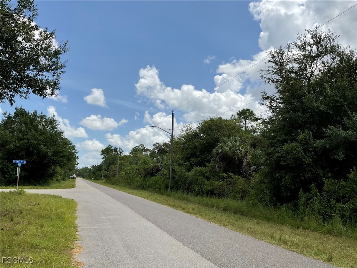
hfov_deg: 61.7
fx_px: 299
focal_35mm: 29
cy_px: 134
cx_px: 178
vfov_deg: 48.2
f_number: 1.8
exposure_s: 1/2801
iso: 16
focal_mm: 3
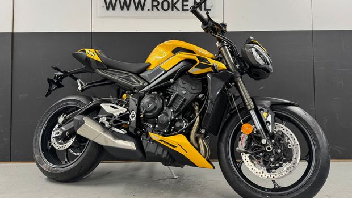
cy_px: 83
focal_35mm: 27
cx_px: 181
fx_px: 252
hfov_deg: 69.8
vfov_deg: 42.8
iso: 125
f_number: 1.78
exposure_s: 1/50
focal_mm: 6.76
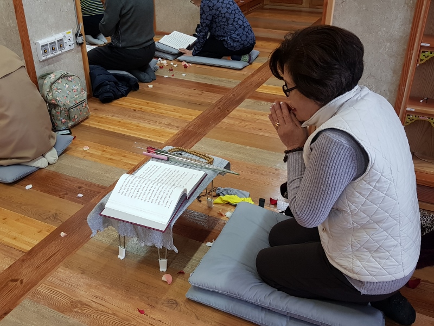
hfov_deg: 67.3
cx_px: 217
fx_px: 326
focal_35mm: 26
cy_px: 163
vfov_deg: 53.1
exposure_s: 1/40
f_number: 1.7
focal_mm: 4.2
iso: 160
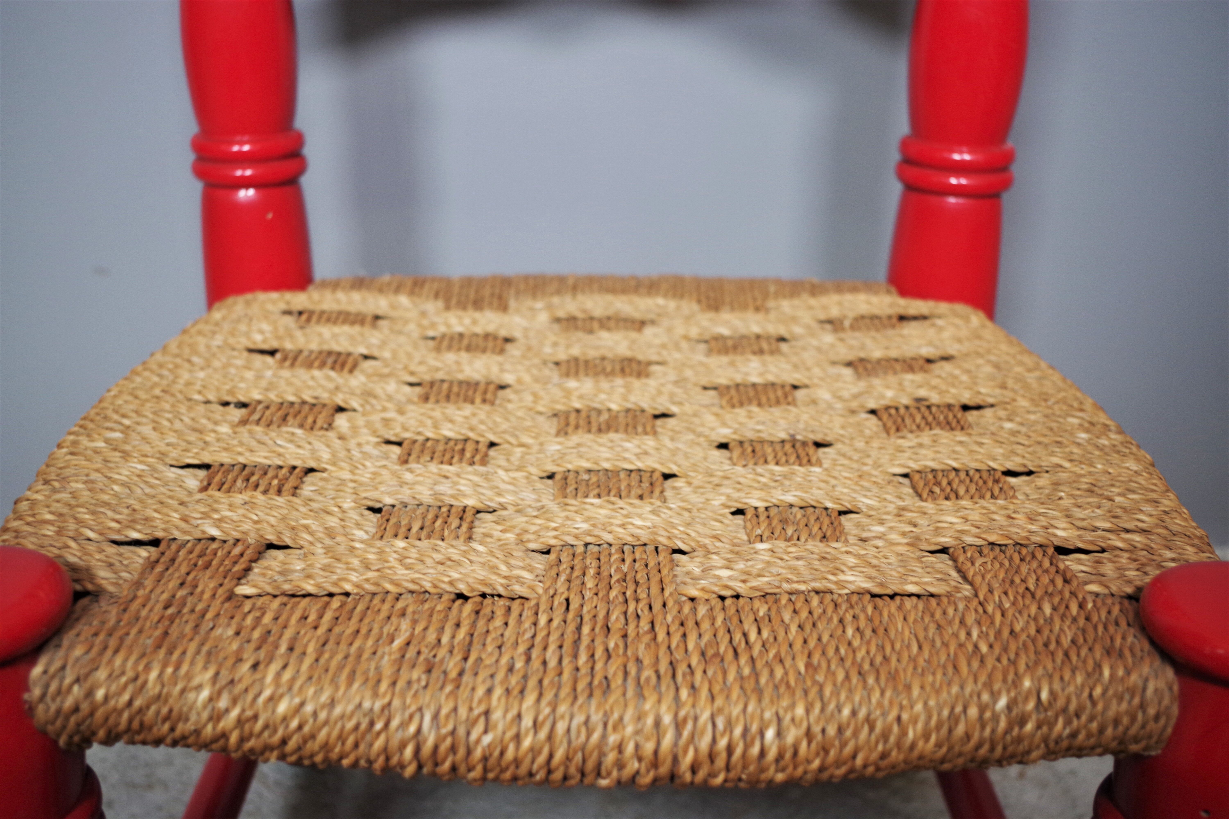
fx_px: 1331
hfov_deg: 49.6
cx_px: 614
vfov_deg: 34.2
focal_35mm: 39
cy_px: 410
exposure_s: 1/60
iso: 400
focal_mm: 26.25
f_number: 4
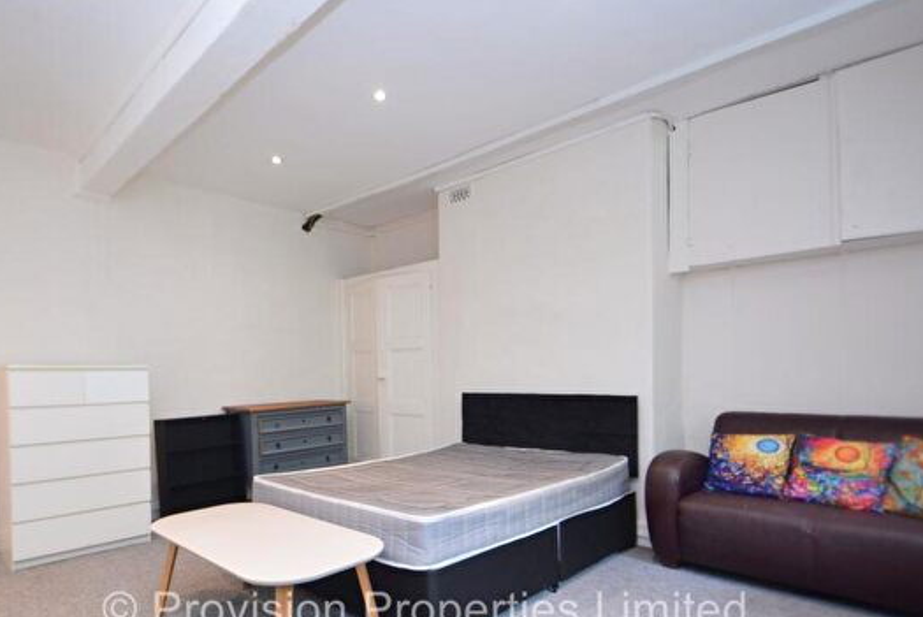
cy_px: 396
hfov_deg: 83.8
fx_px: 513
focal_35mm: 20
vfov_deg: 61.0
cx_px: 424
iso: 800
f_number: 3.5
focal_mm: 10
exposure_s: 1/30
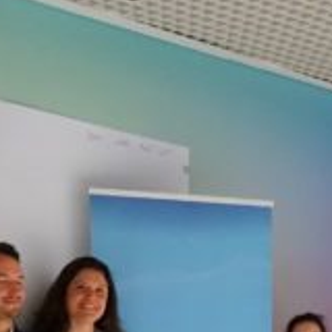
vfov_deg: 14.9
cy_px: 448
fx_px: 1204
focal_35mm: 111
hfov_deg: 15.7
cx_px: 210
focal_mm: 10.7
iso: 2000
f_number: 2.8
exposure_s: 1/160
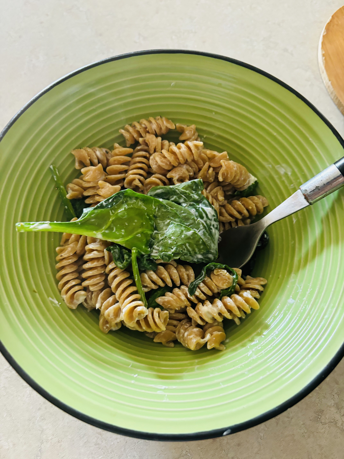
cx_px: 172
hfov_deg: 53.1
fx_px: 345
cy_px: 230
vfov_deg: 67.3
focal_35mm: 26
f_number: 1.6
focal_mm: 5.96
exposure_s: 1/50
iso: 500
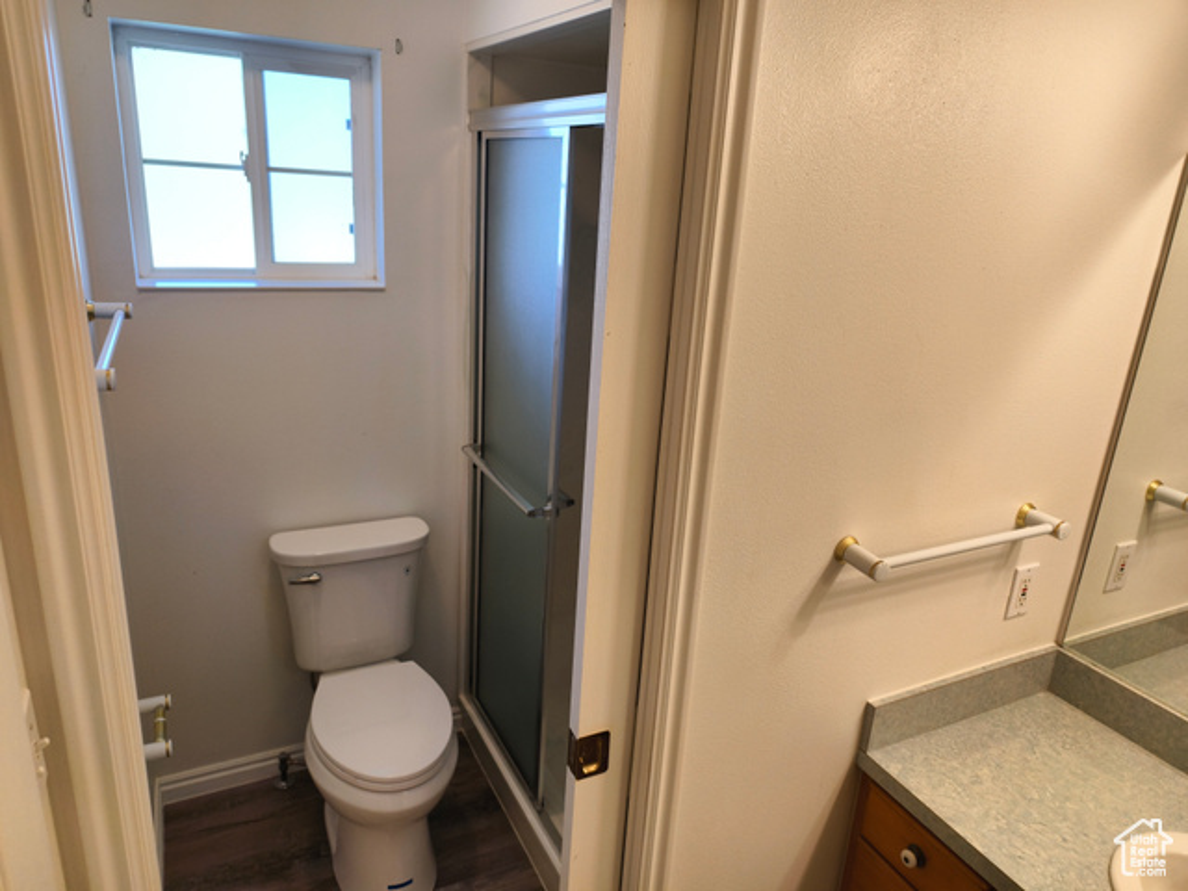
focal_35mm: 23
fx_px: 789
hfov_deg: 73.9
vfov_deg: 58.9
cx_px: 594
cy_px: 446
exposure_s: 1/120
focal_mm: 6.54
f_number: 1.57
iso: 72
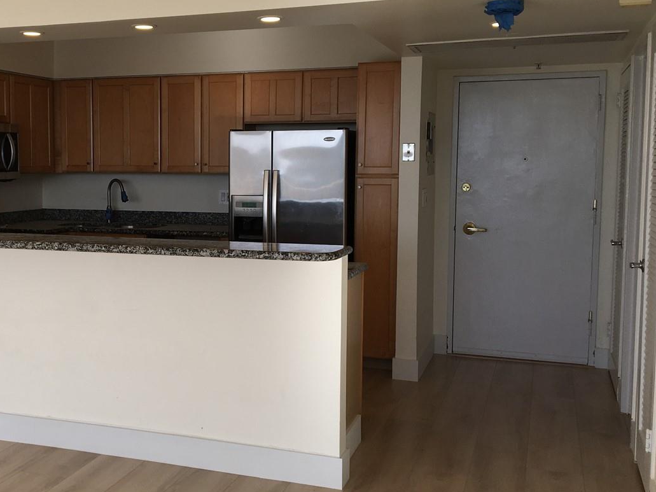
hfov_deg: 41.3
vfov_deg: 32.2
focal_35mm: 45
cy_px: 234
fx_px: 853
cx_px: 198
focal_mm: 4.15
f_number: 2.2
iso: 25
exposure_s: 1/262
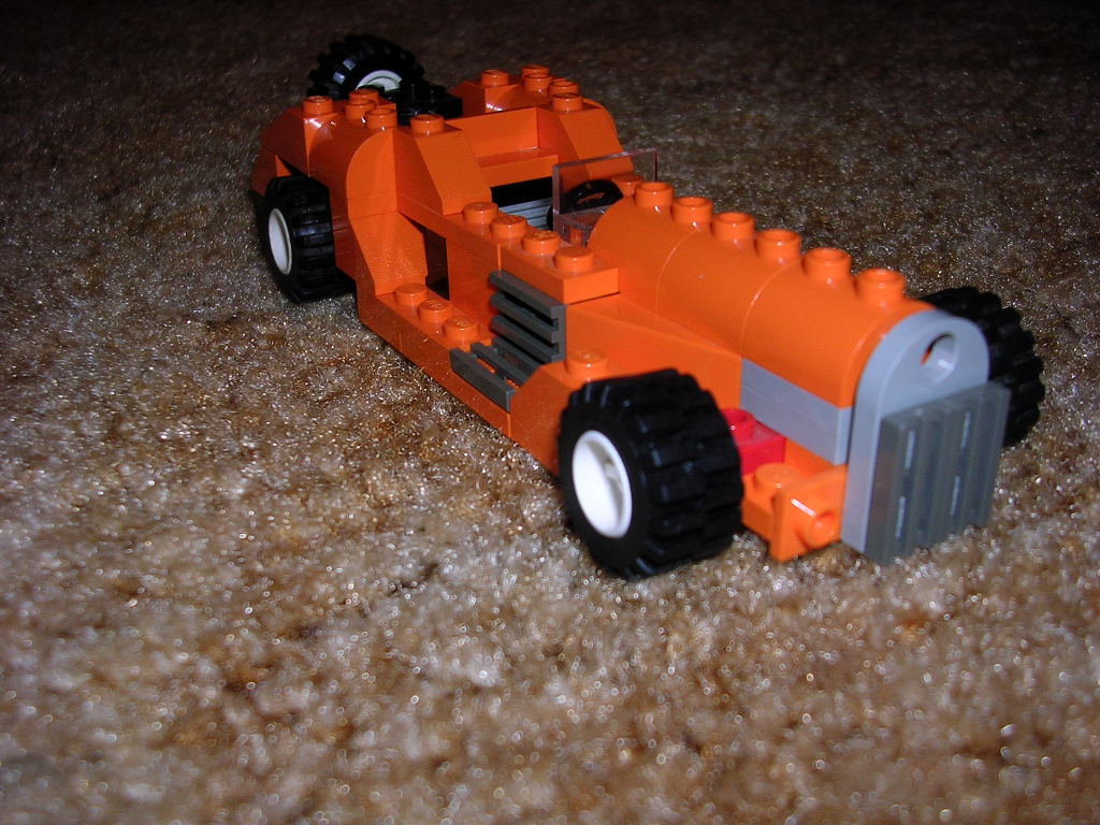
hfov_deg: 49.0
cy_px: 412
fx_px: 1208
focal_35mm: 38
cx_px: 550
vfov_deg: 37.7
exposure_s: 1/60.1
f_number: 2.8
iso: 50
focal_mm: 5.8
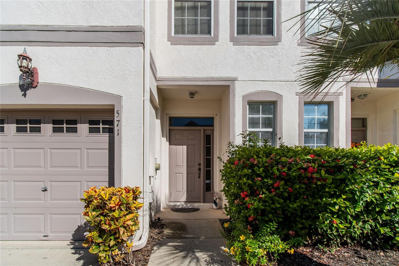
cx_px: 200
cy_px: 133
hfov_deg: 100.4
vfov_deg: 77.3
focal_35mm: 15
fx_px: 166
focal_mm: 10
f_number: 7.1
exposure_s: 1/800
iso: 100
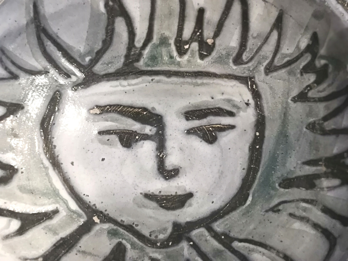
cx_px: 174
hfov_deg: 35.5
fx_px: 543
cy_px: 130
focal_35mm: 54
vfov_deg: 27.0
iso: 400
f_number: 1.6
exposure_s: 1/25
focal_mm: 3.95
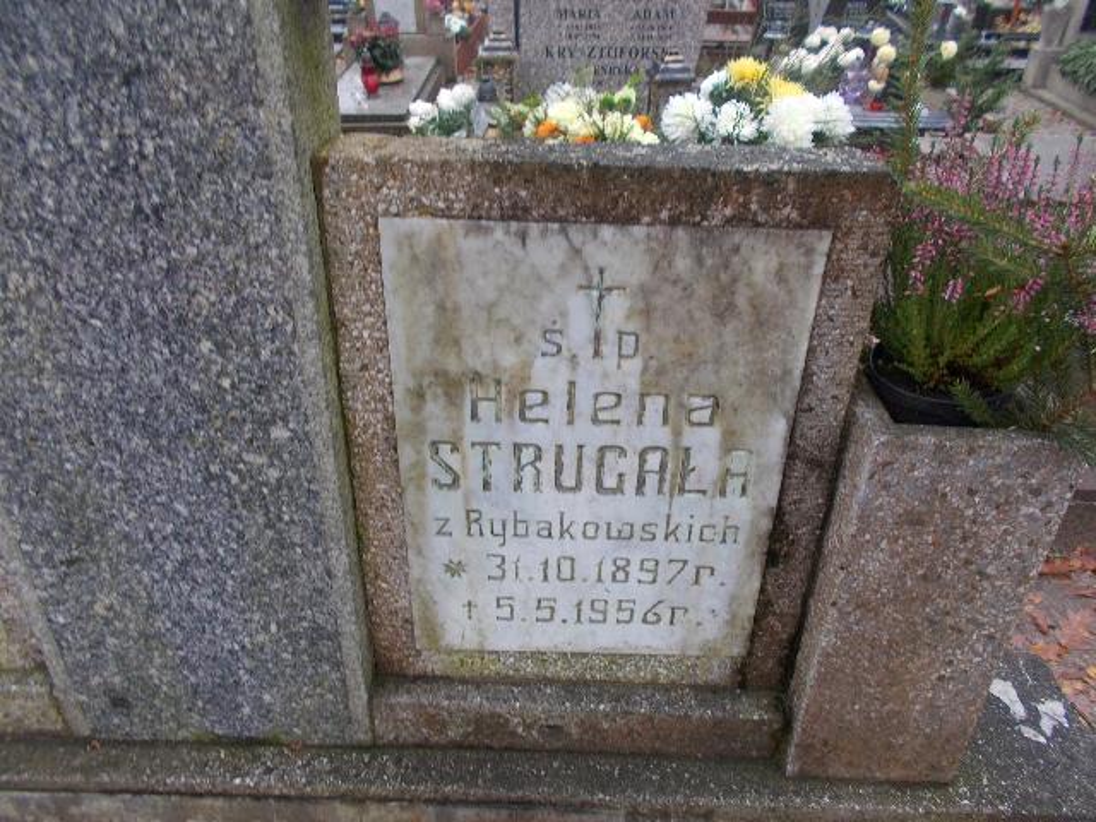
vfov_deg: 53.1
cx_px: 548
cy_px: 411
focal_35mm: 26
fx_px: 823
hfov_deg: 67.3
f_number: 3.2
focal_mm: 4.6
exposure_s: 1/40
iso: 80
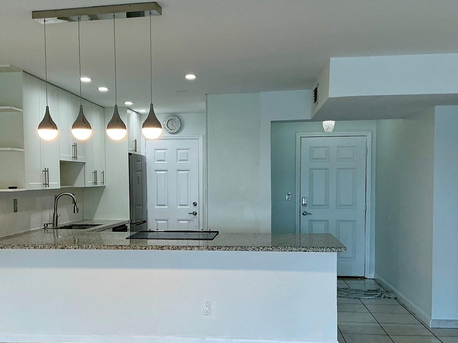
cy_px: 209
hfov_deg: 46.6
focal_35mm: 40
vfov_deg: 35.8
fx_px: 529
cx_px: 193
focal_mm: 3
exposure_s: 1/120
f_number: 1.8
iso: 64
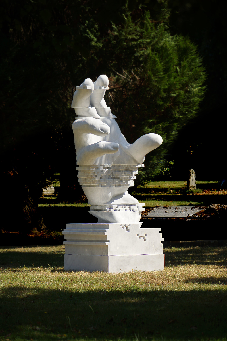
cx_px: 114
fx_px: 2837
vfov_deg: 6.9
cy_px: 170
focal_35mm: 300
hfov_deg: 4.6
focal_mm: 200
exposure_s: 1/250
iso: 100
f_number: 8
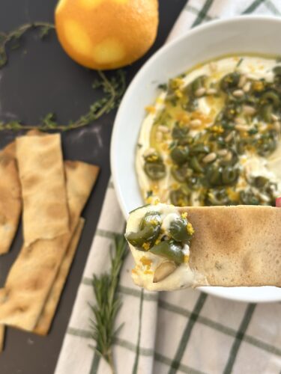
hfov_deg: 30.3
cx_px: 140
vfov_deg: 39.7
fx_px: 520
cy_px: 187
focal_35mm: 48
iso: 80
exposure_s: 1/121
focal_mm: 6.86
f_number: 1.78
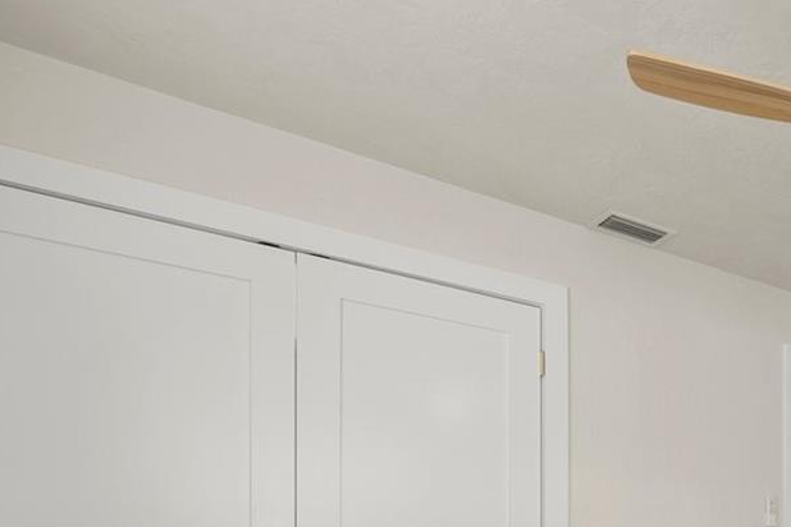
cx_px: 846
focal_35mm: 35
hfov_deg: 43.7
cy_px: 572
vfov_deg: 33.3
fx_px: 769
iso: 250
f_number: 9
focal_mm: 13
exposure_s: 1/5
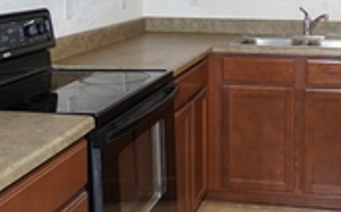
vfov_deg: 21.6
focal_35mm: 57
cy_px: -17
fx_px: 529
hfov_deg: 35.1
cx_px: 250
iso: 500
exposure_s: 1/160
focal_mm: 10
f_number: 4
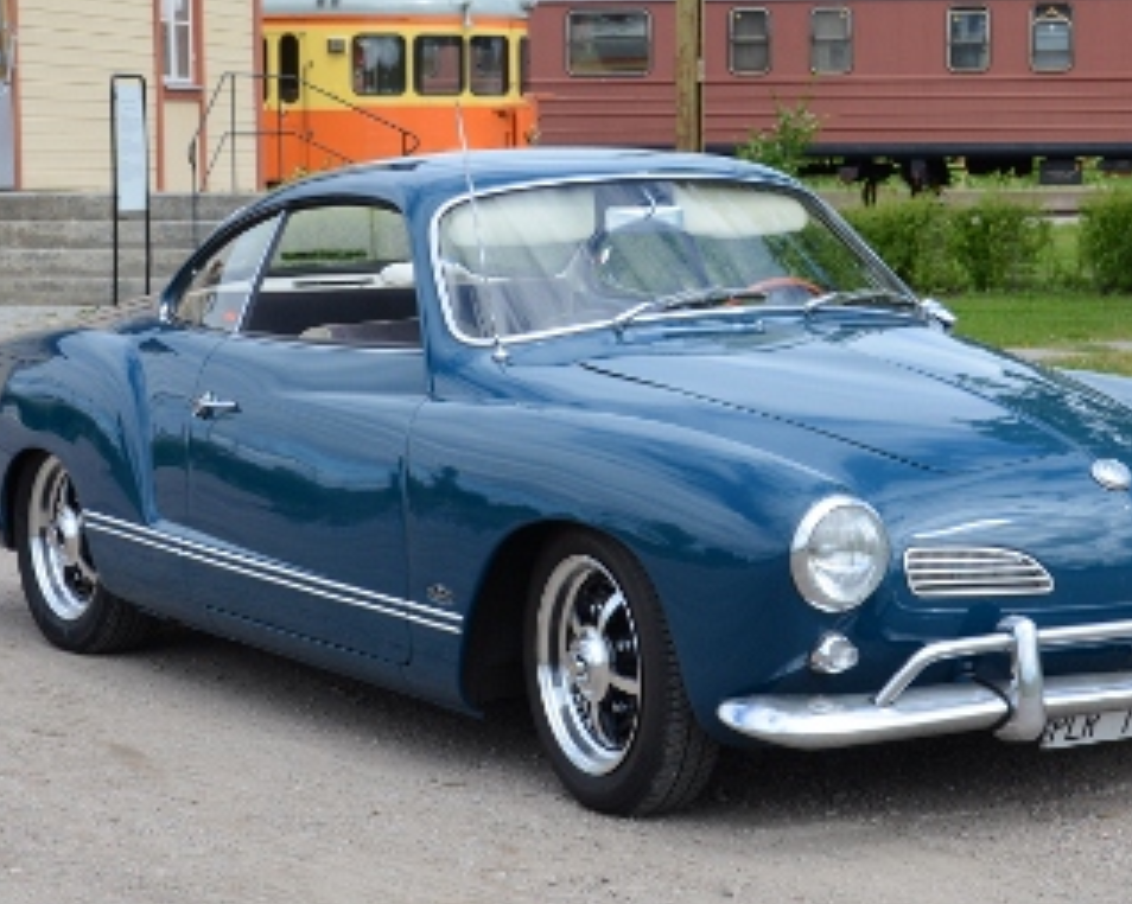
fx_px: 3313
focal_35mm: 99
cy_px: 342
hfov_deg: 19.4
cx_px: 655
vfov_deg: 15.5
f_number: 8
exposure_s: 1/250
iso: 100
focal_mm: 35
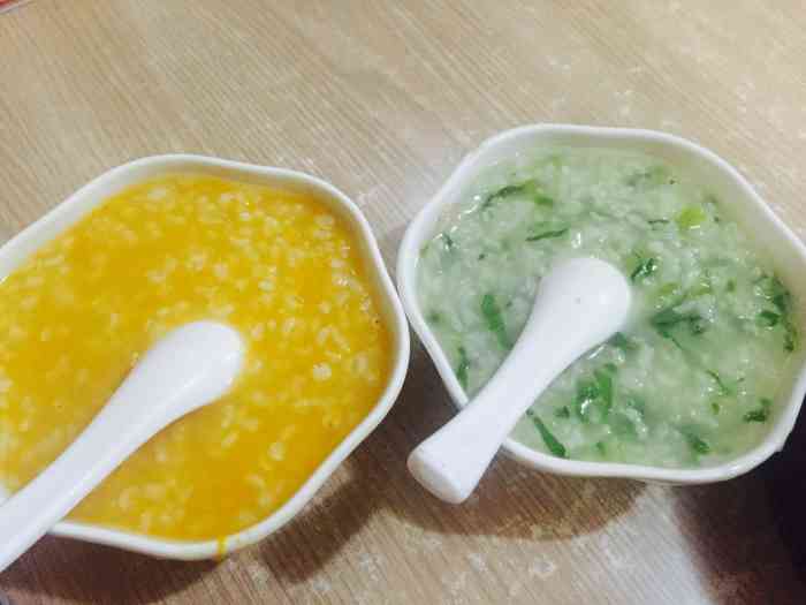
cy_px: 302
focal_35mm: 29
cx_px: 403
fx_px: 675
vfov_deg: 48.2
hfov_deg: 61.7
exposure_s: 1/17
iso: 250
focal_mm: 4.15
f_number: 2.2
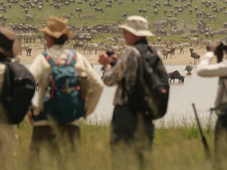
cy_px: 25
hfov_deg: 3.4
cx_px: 57
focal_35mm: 582
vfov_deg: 2.6
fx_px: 3818
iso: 200
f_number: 5.6
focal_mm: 150
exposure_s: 1/500
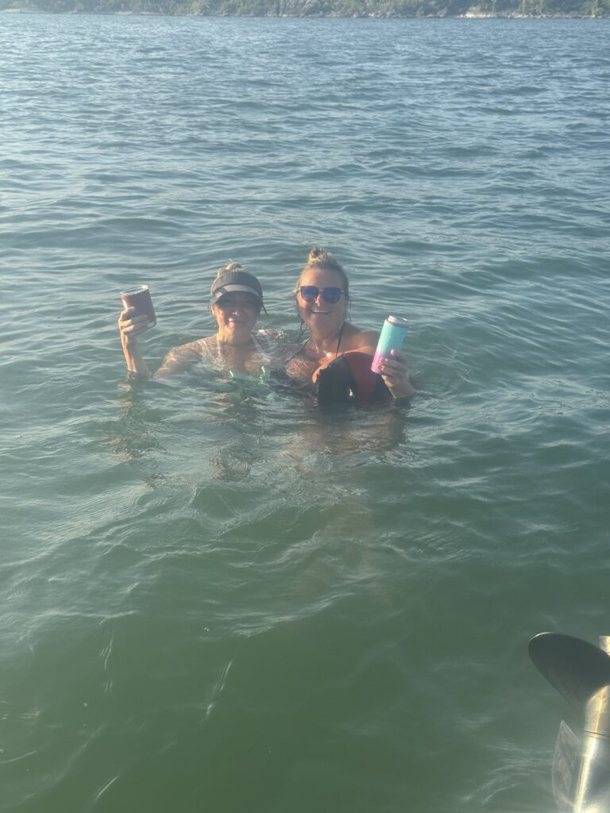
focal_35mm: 48
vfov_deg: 39.7
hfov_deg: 30.3
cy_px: 406
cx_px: 305
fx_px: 1128
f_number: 1.78
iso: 64
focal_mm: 6.76
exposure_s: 1/1427
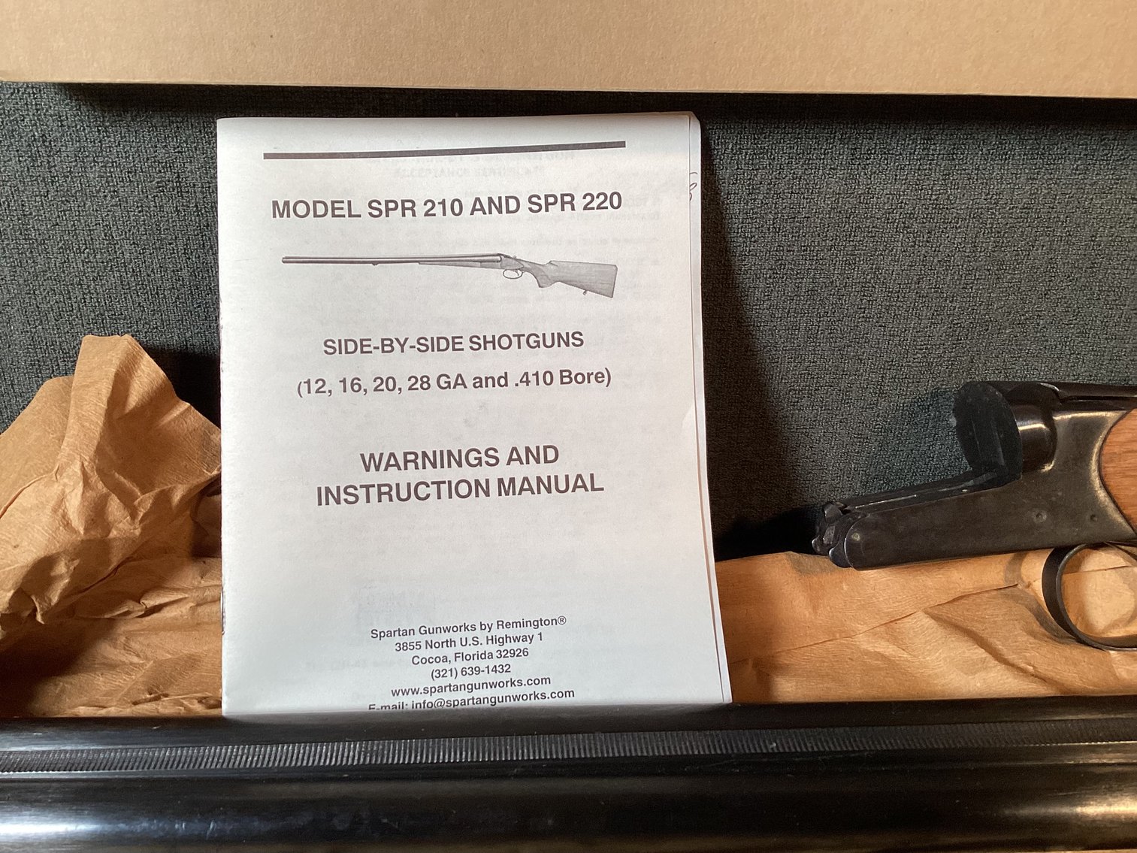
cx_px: 568
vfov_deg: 45.4
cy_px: 426
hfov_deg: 58.3
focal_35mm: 31
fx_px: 1018
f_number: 2.4
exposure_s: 1/60
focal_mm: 3.3
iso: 64
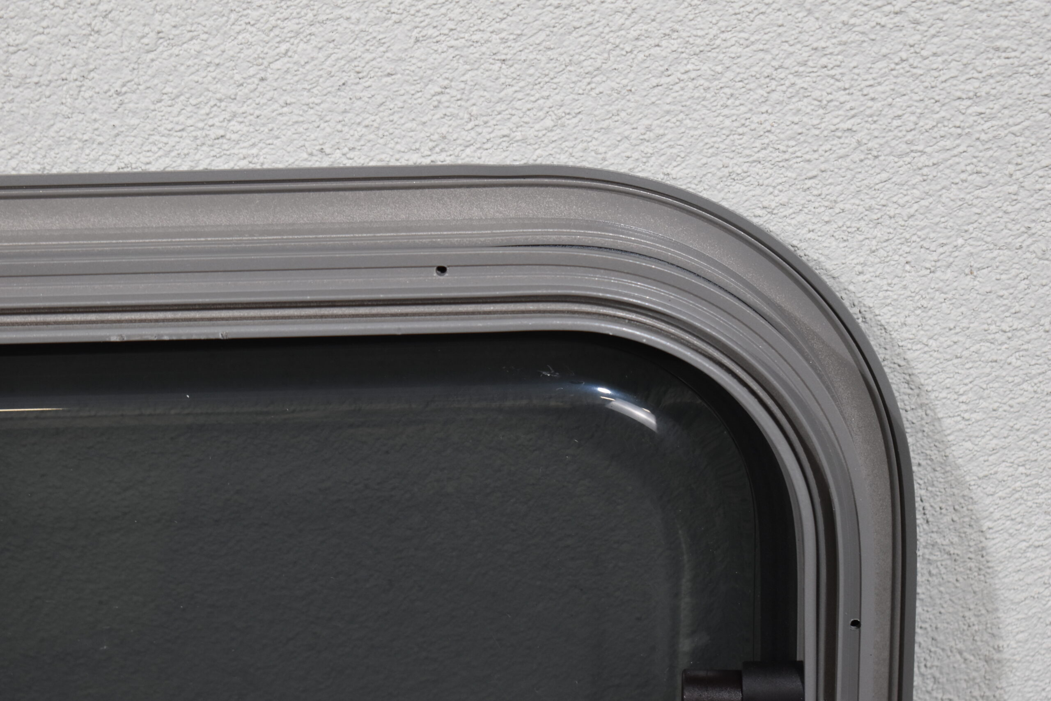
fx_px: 2408
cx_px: 526
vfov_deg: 16.6
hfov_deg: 24.6
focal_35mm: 82
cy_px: 350
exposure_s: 1/125
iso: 800
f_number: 5.6
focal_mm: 55
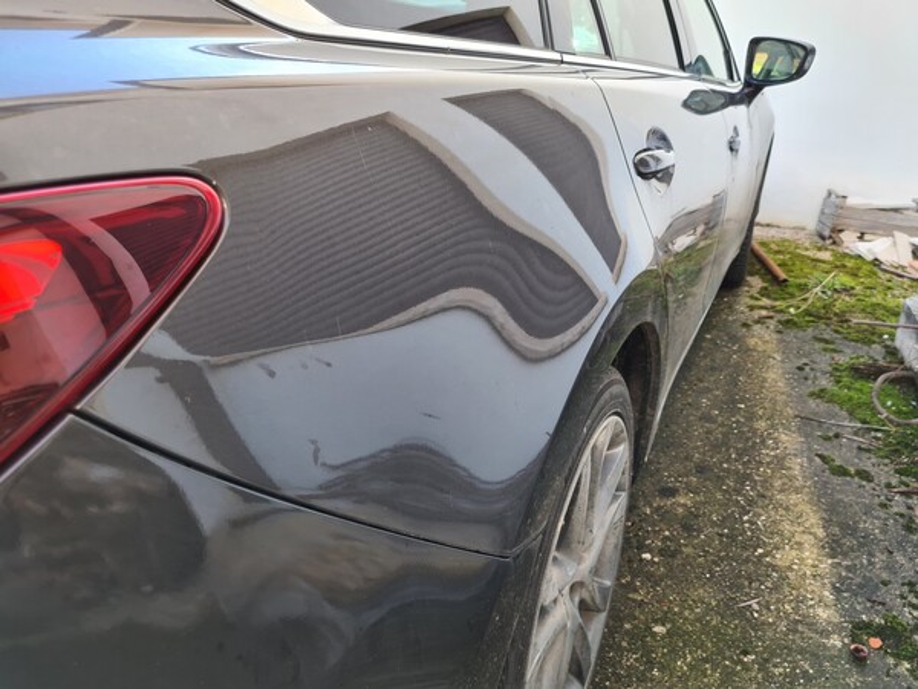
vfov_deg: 53.1
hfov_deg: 67.3
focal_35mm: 26
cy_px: 344
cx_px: 459
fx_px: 690
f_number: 1.8
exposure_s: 1/100
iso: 50
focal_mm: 5.4
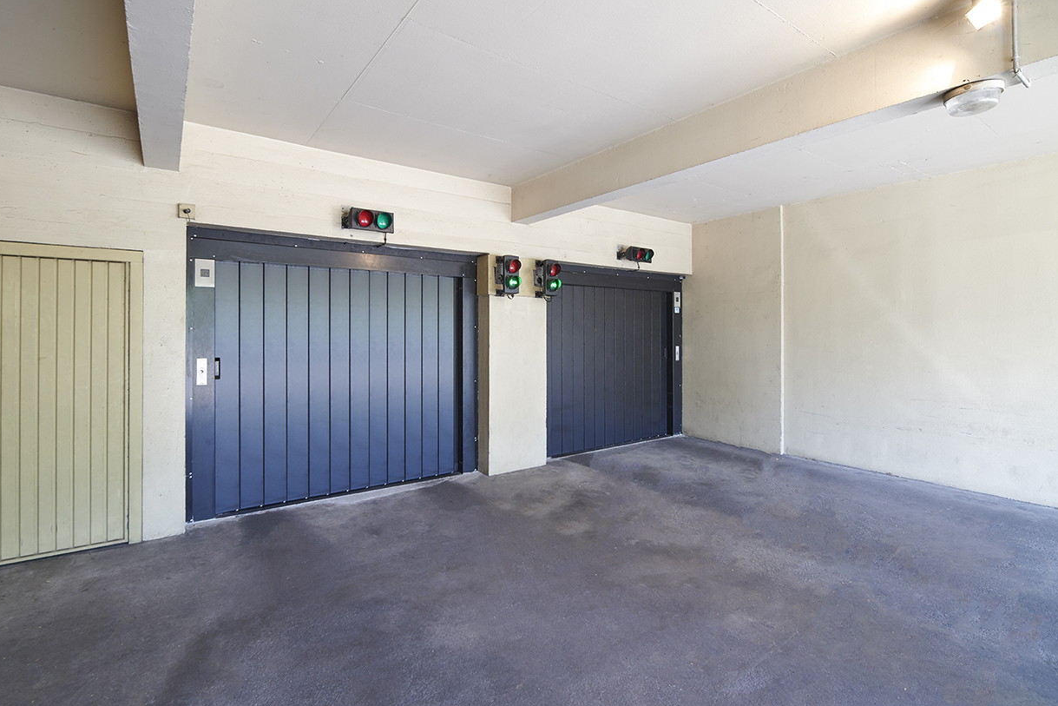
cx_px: 496
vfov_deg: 73.7
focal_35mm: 16
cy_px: 334
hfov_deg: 96.6
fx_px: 470
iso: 400
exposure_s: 1/5
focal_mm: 15
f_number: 11
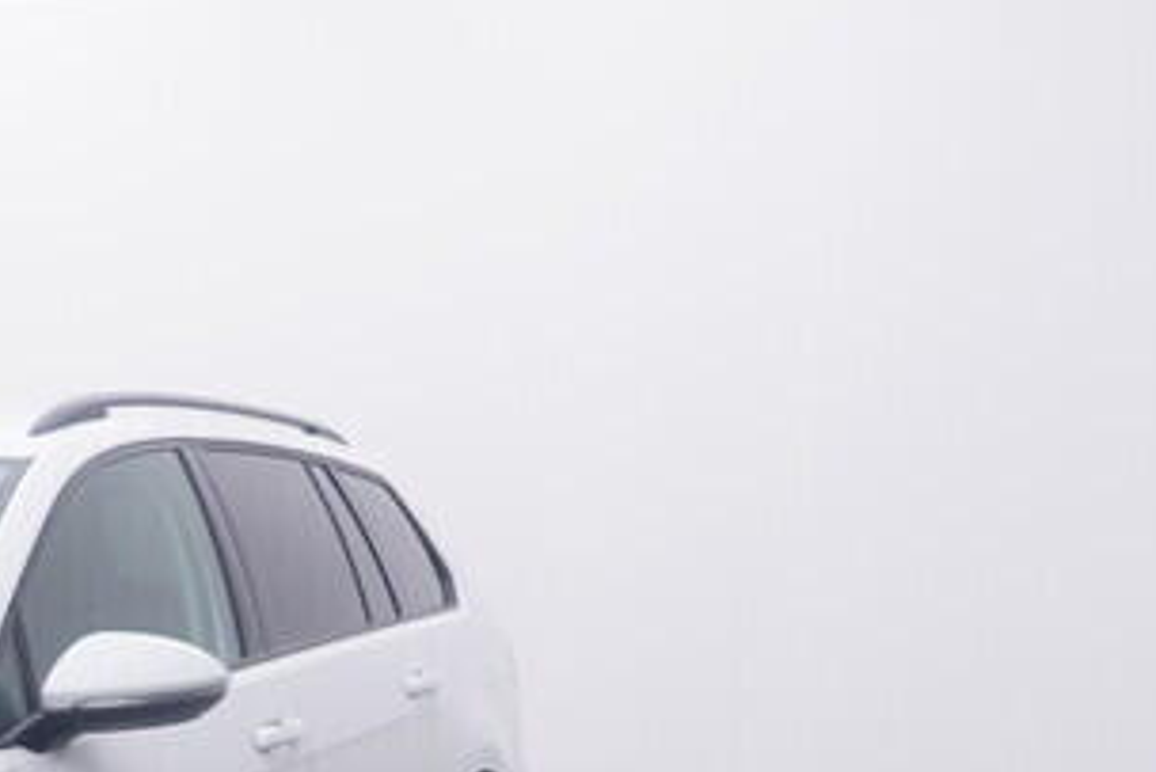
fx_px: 2431
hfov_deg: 23.8
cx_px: -308
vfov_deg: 17.5
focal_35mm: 76
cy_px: 833
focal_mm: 15
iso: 200
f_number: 5
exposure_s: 1/80
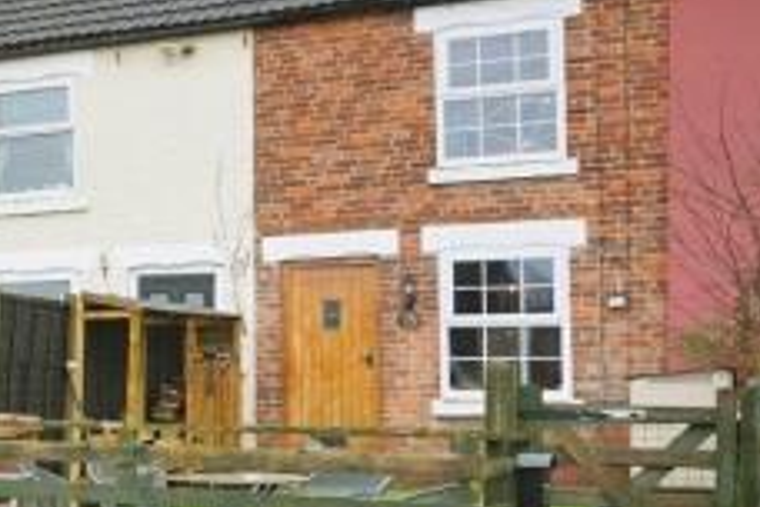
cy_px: 312
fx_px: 1520
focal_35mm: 72
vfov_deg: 18.9
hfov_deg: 19.1
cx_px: -703
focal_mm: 16
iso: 2000
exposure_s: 1/1600
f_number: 6.3
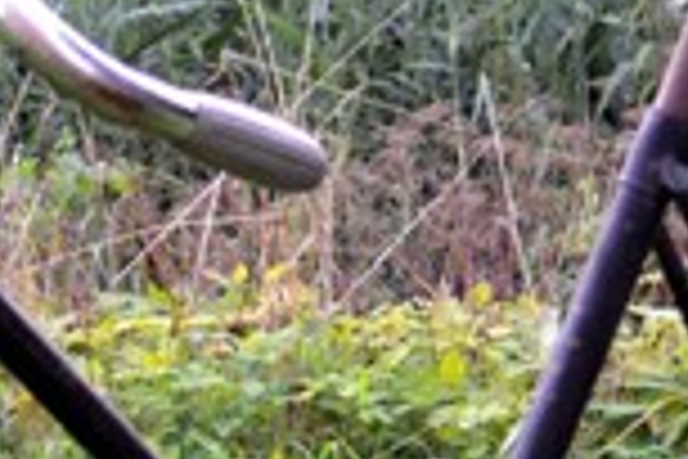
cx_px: -63
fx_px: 3593
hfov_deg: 10.8
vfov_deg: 7.2
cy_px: 720
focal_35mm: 188
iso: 450
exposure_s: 1/60
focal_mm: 24
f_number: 4
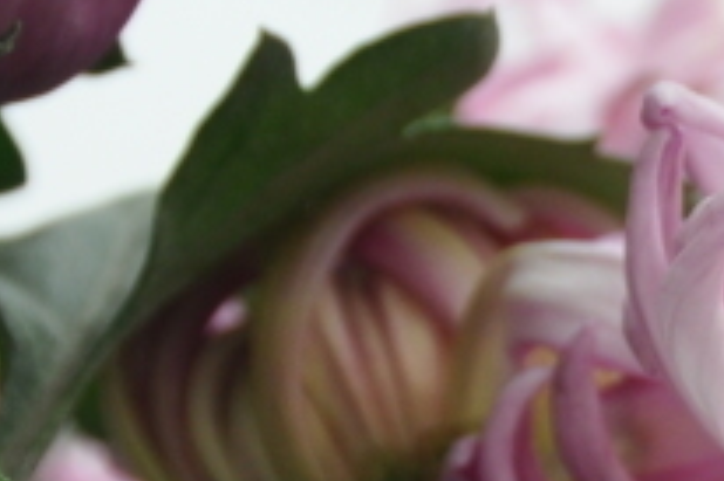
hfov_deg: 3.9
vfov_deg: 2.6
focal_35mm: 522
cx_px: 1413
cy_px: 660
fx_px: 10489
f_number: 9
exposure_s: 1/320
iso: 400
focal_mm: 70
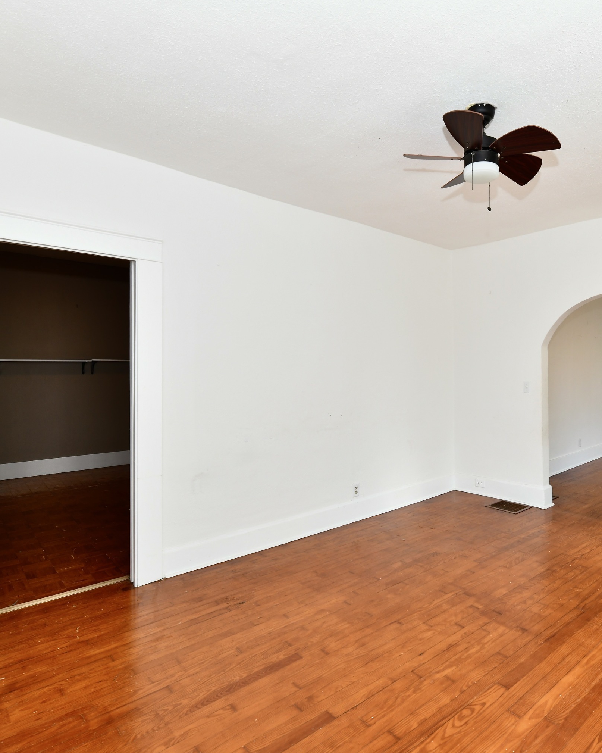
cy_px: 380
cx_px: 411
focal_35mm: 20
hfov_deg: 65.9
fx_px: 445
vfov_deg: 80.4
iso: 640
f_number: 6.3
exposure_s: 1/60
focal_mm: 14
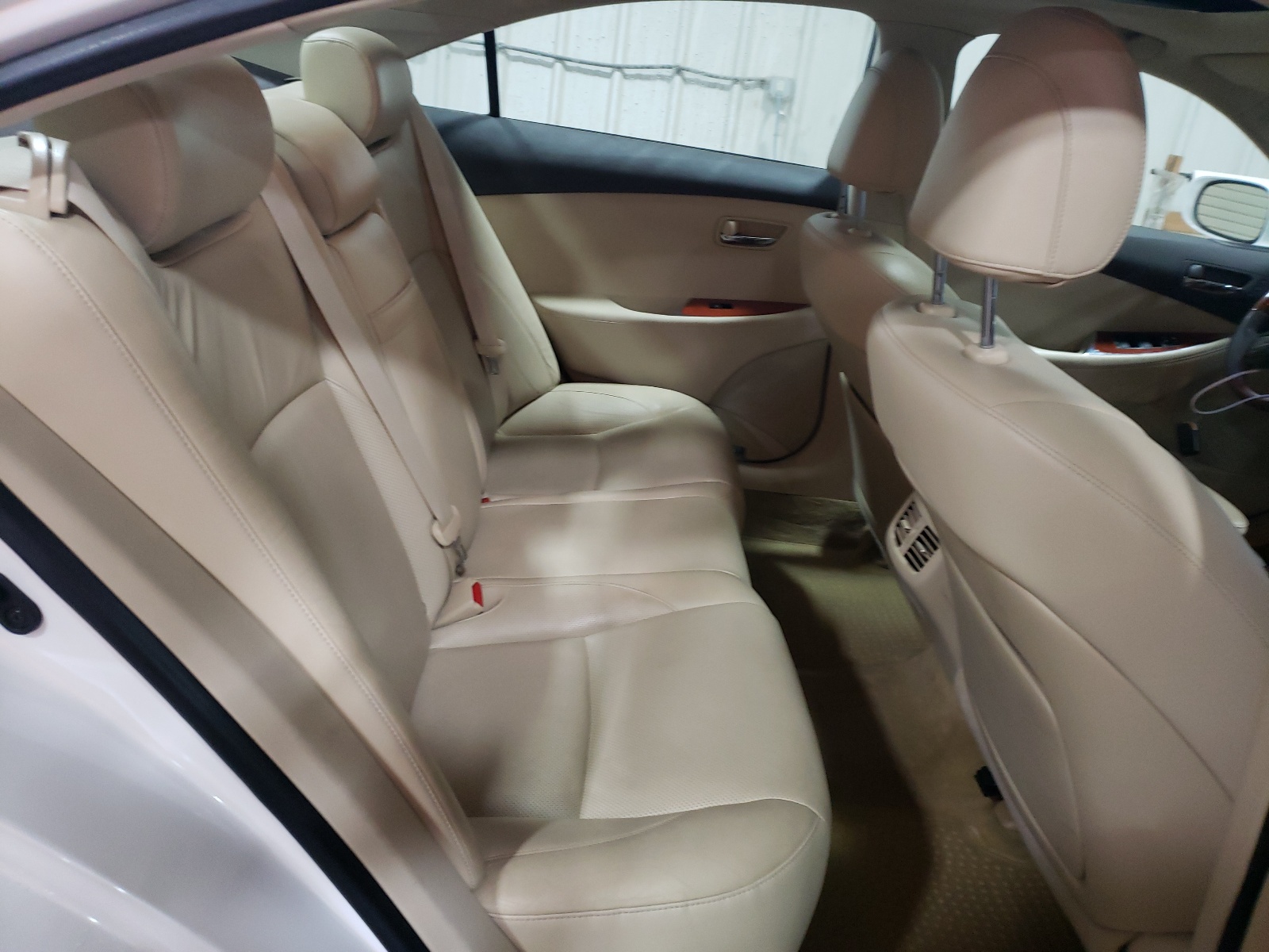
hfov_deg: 67.3
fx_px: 953
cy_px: 476
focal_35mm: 26
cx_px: 634
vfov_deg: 53.1
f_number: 1.5
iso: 245
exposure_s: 1/30
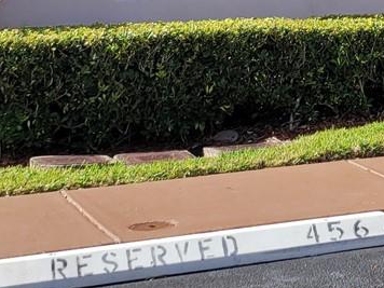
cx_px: 567
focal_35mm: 117
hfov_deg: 15.6
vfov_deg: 11.4
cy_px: -285
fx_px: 1298
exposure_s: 1/1780
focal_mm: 5.4
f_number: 1.8
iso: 40
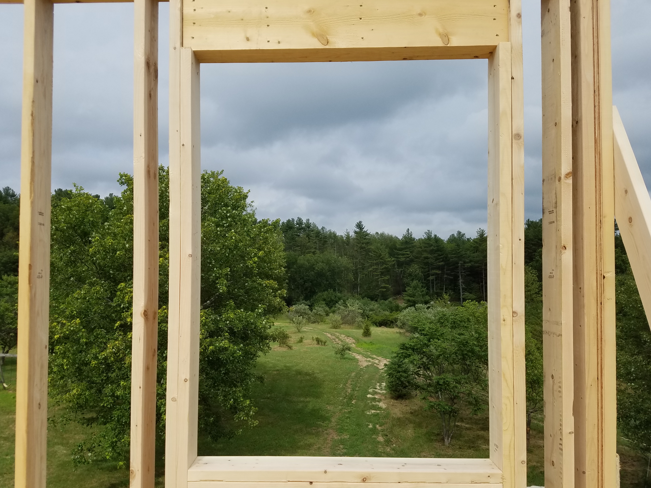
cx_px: 323
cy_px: 250
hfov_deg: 65.3
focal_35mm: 27
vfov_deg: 51.3
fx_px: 508
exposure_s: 1/3328
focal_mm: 4.2
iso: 50
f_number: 1.7
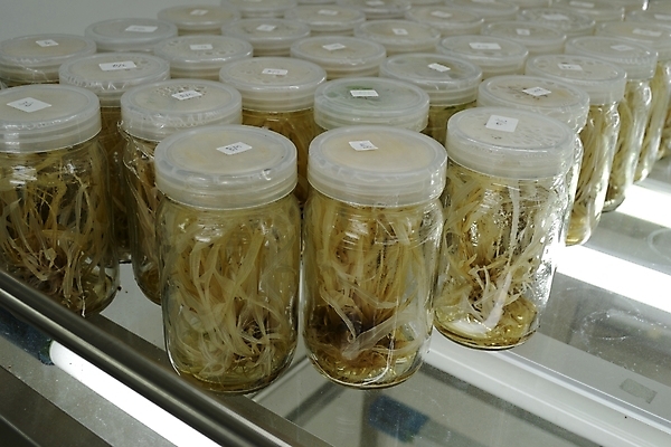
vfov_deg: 34.2
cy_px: 224
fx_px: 727
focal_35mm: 39
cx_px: 336
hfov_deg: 49.6
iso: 100
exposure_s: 1/30
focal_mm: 26
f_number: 8
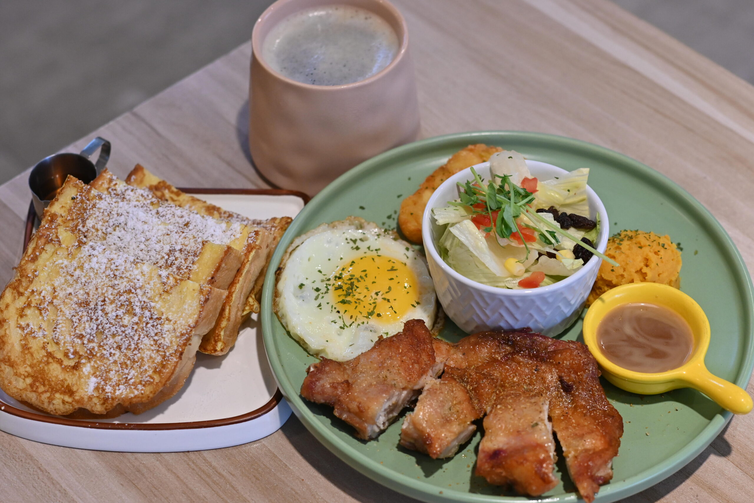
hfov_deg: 27.0
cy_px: 252
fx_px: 1571
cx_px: 377
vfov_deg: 18.2
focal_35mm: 75
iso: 900
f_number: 3.5
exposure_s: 1/200
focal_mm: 50
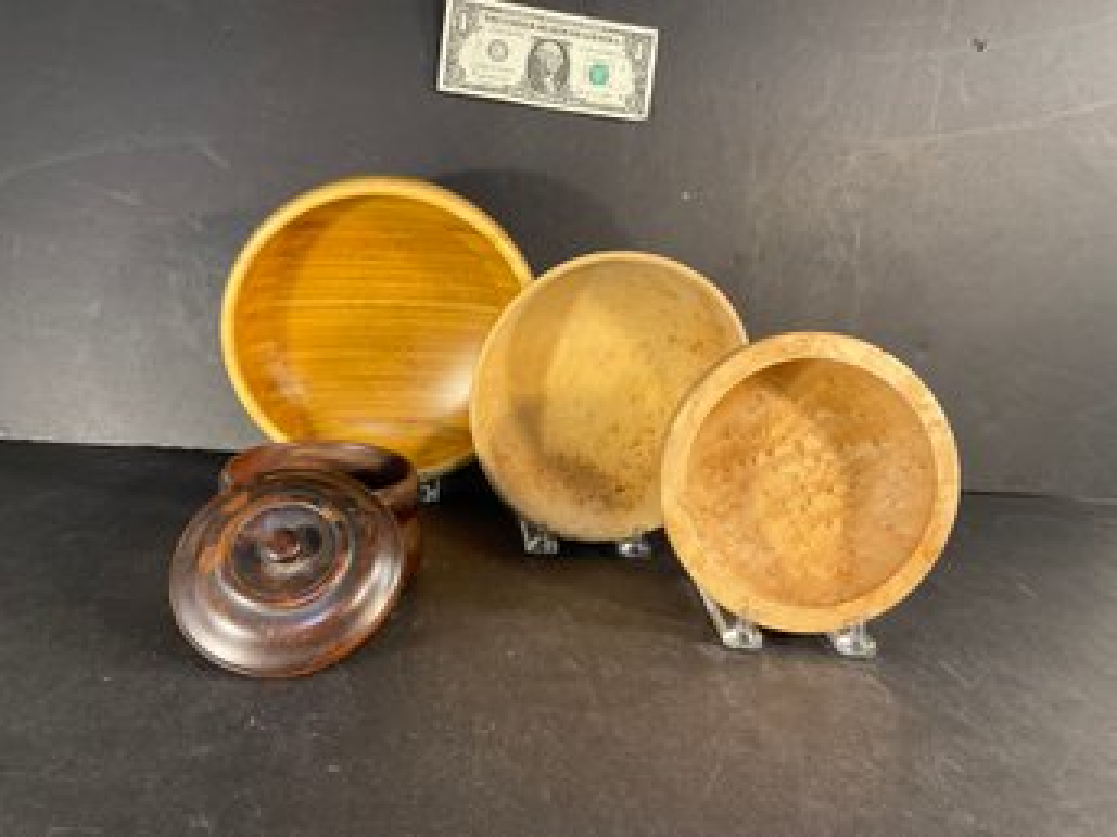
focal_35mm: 29
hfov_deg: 61.7
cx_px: 558
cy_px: 418
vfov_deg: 48.2
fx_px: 935
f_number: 1.8
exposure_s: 1/60
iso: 64
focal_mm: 3
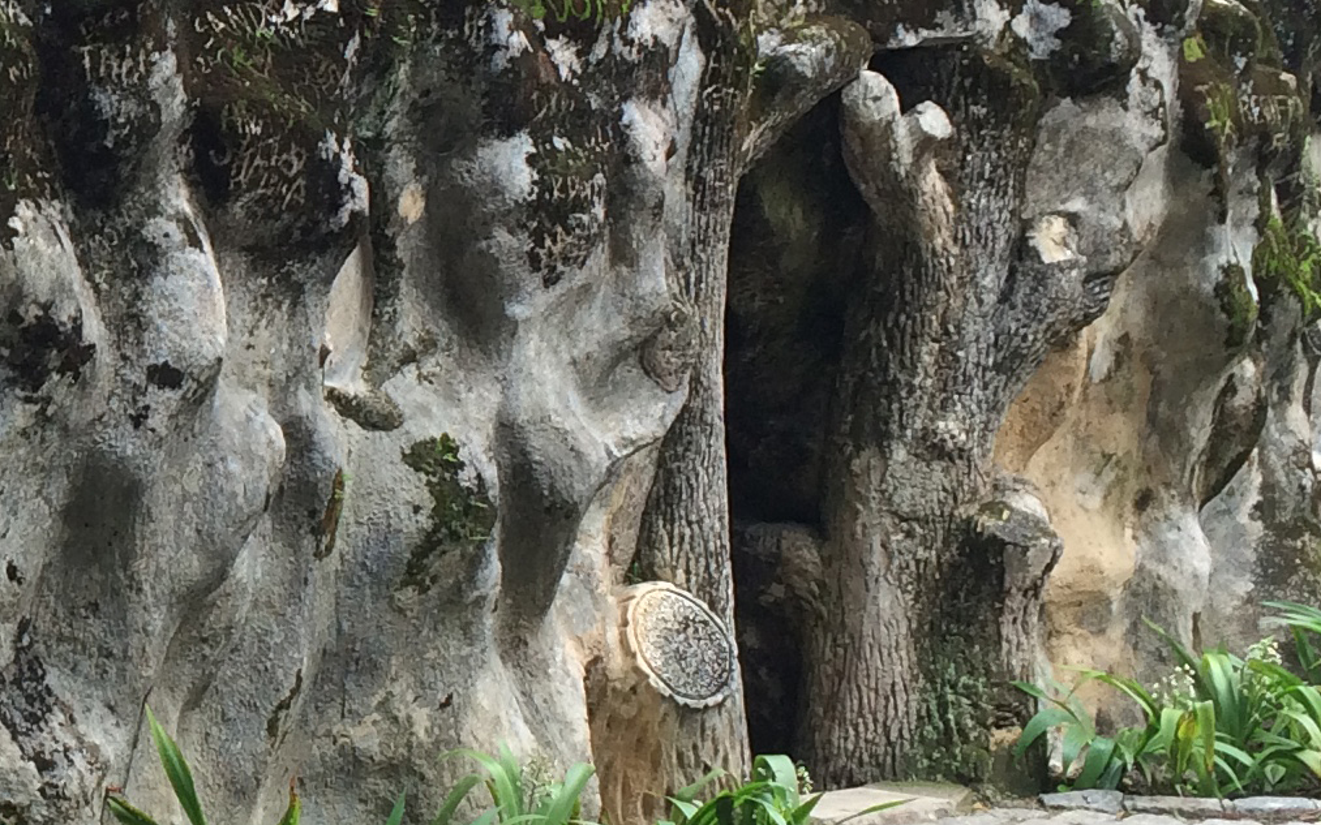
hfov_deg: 19.8
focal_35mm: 99
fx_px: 3564
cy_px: 193
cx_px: -240
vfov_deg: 13.2
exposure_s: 1/170
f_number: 2.2
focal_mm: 4.15
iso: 32
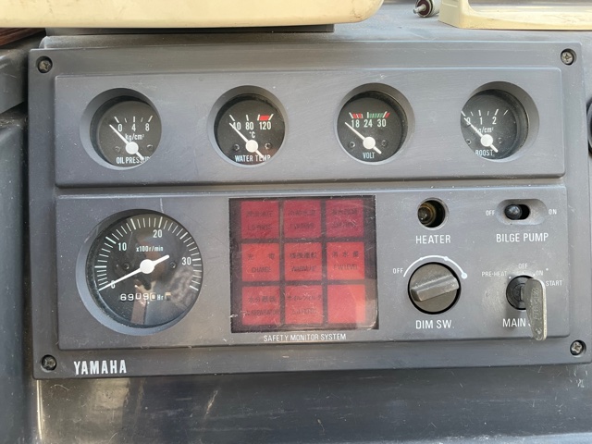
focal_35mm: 26
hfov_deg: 67.3
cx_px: 296
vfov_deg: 53.1
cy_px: 222
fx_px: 445
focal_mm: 4.2
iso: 125
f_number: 1.6
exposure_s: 1/66
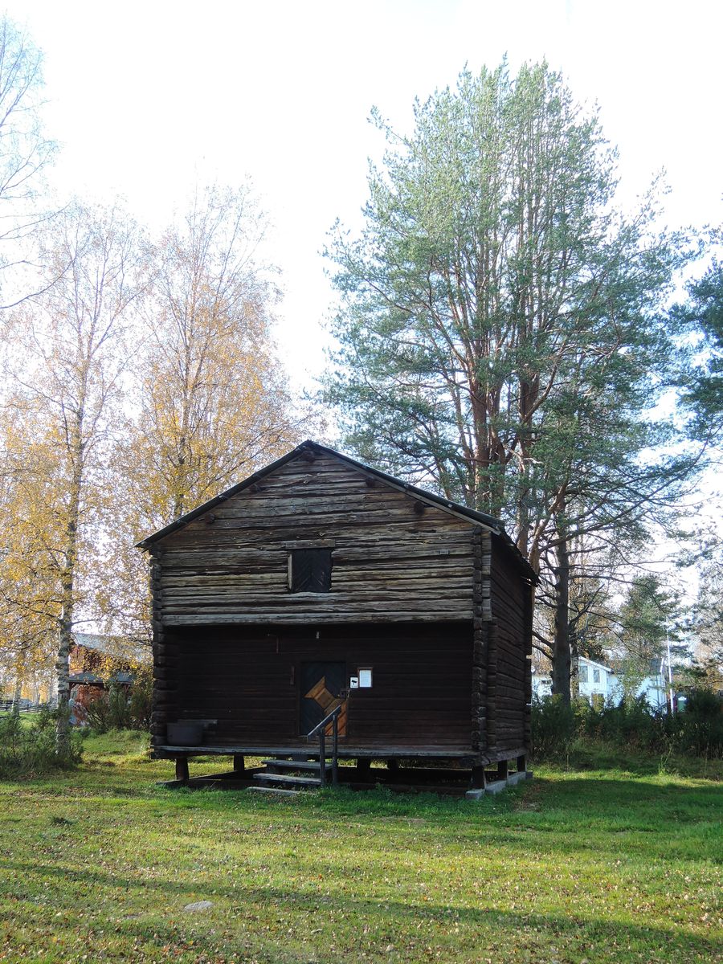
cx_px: 362
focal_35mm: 35
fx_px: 975
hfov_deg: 40.7
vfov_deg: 52.6
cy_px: 482
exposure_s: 1/80
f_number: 3.5
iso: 80
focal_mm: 7.5
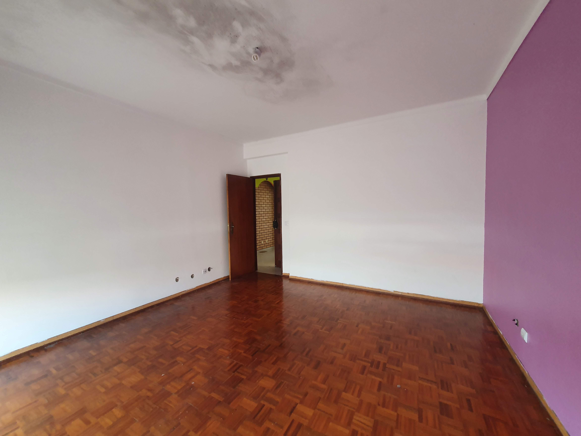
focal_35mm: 13
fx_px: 218
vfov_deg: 89.9
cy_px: 218
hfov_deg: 106.2
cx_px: 290
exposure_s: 1/50
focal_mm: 1.8
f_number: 2.2
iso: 200
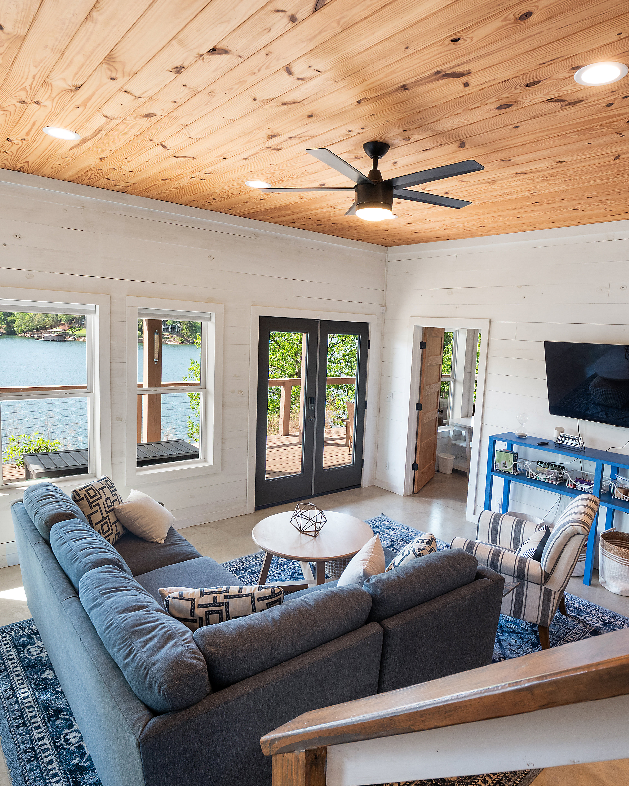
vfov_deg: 77.6
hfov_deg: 65.2
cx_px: 359
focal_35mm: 21
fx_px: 489
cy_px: 396
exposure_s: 1/20
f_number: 5.6
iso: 200
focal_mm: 8
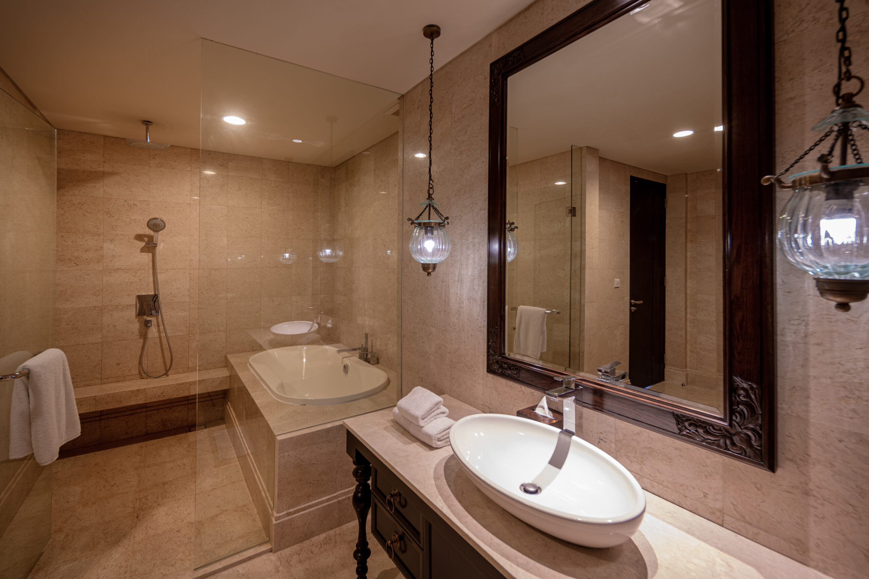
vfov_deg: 77.3
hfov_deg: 100.4
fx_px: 362
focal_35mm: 15
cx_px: 434
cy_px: 290
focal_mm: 15
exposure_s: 3.2
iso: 100
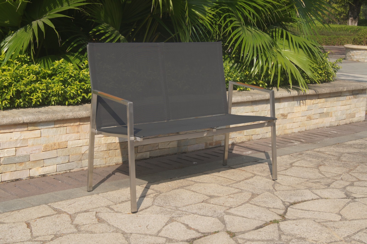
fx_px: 535
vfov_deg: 25.7
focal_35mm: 52
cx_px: 184
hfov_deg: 37.9
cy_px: 122
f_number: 9
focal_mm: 35
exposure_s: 1/250
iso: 100
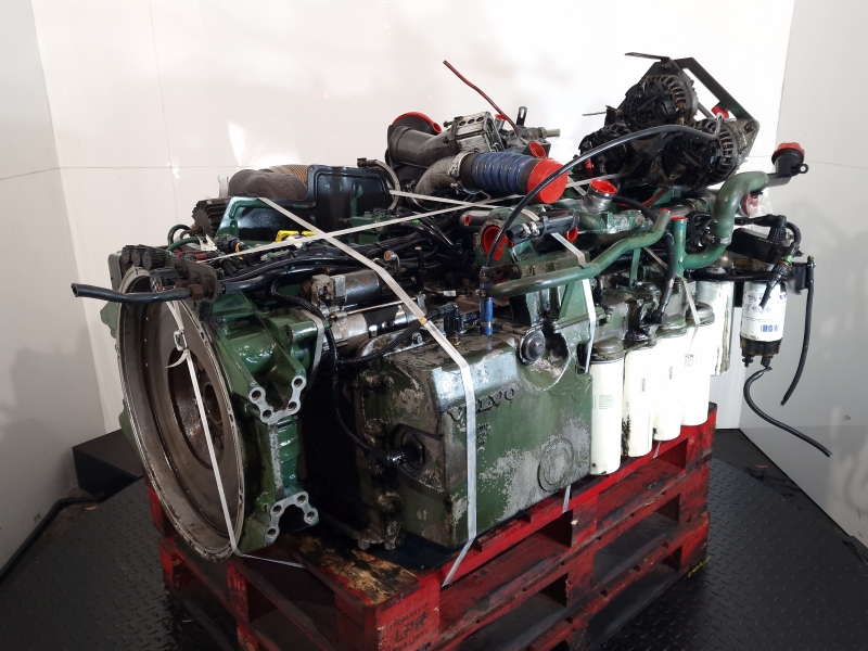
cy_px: 326
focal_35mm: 23
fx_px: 577
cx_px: 434
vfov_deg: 58.9
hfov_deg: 73.9
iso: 80
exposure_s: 1/50
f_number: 1.8
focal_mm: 6.4
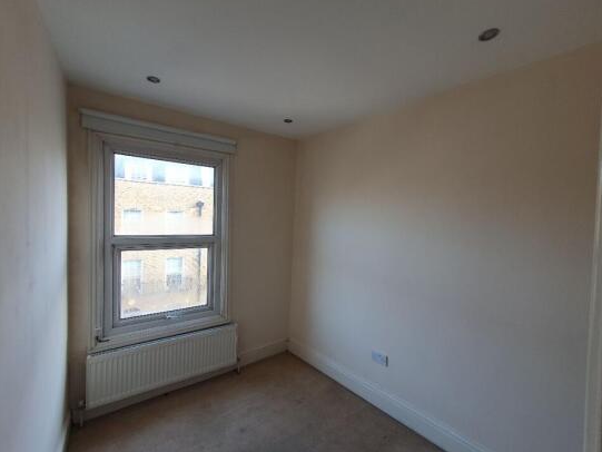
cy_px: 233
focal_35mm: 14
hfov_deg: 102.0
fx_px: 244
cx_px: 304
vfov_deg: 85.7
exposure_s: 1/50
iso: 50
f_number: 2.2
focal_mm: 1.8
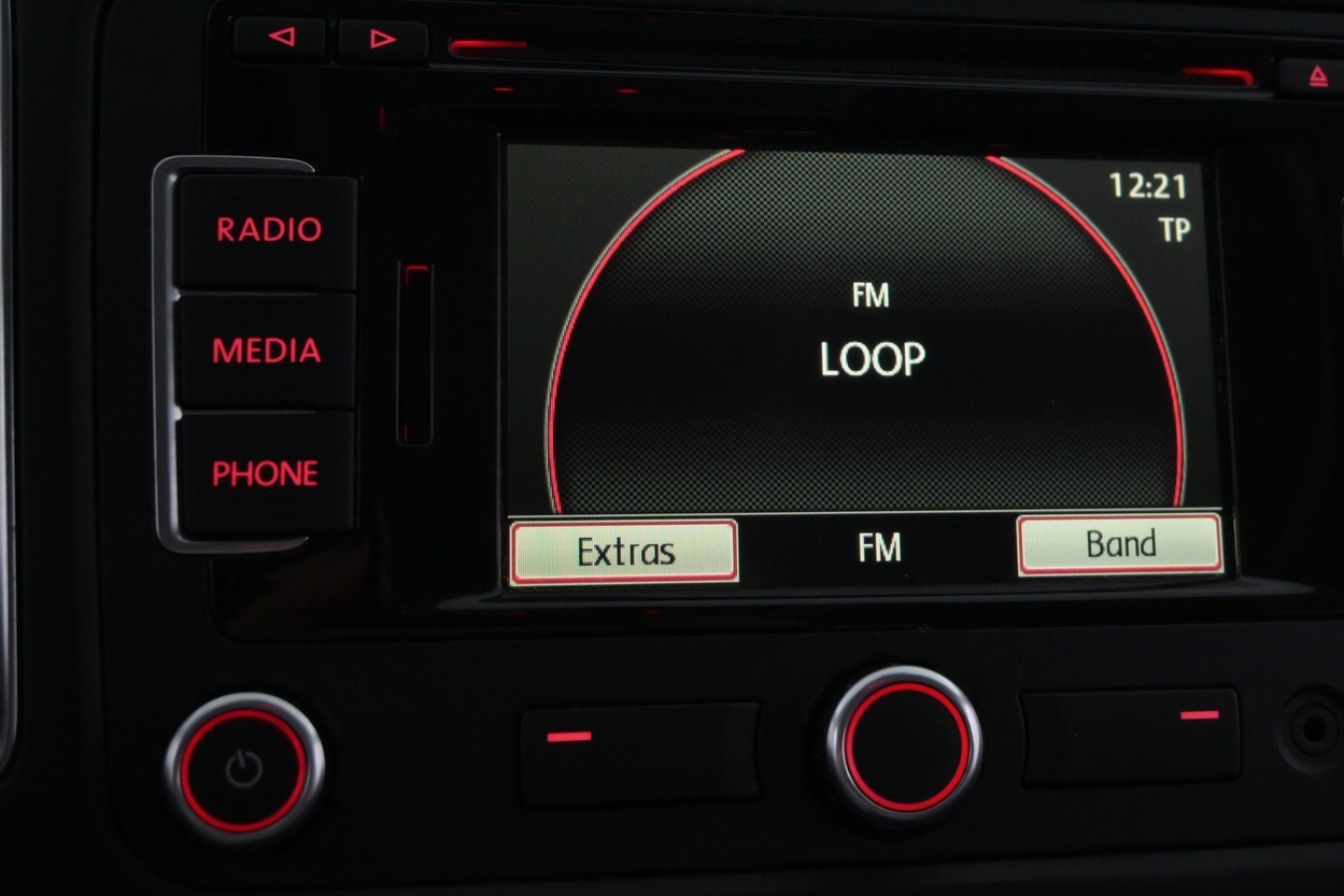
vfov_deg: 27.7
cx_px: 869
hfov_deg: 40.2
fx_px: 1816
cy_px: 376
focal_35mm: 49
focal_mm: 25
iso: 2500
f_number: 5
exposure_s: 1/100
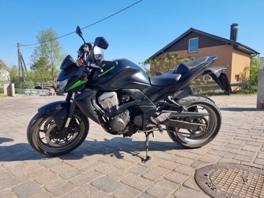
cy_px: 99
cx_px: 132
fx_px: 183
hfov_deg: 71.6
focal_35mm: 24
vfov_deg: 56.8
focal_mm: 6.7
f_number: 1.8
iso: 50
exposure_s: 1/625
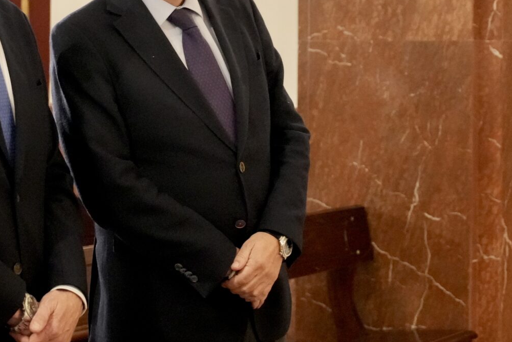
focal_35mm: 87
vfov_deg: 15.7
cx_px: 179
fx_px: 1237
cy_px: 114
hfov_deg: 23.3
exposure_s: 1/160
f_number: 2.8
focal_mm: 34
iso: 8000
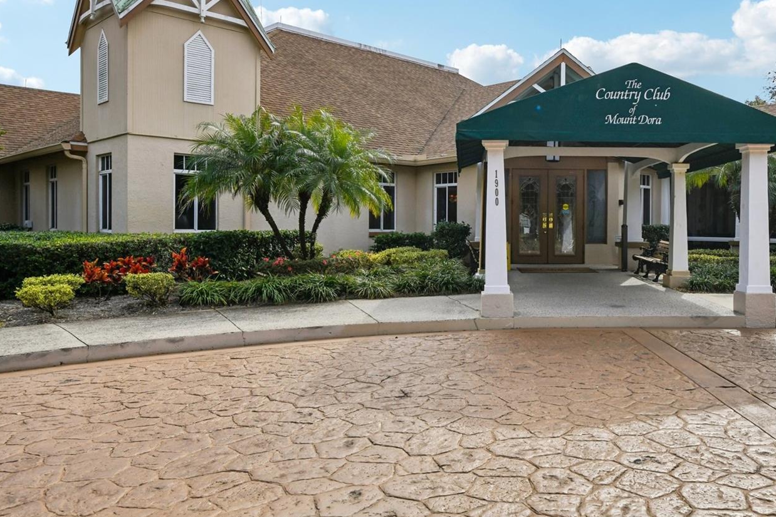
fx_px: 668
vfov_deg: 42.1
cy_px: 203
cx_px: 499
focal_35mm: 31
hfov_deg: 59.3
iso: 400
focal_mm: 24
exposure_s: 1/400
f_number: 8
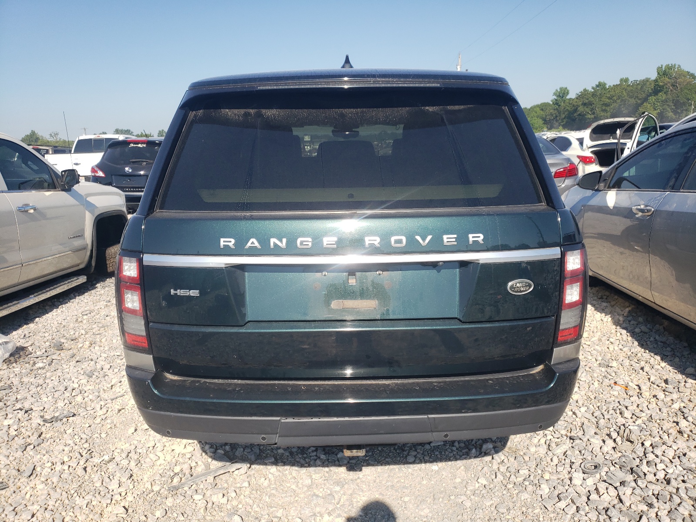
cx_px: 348
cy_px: 261
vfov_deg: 53.1
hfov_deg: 67.3
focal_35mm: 26
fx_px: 523
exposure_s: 1/2000
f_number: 1.5
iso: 50
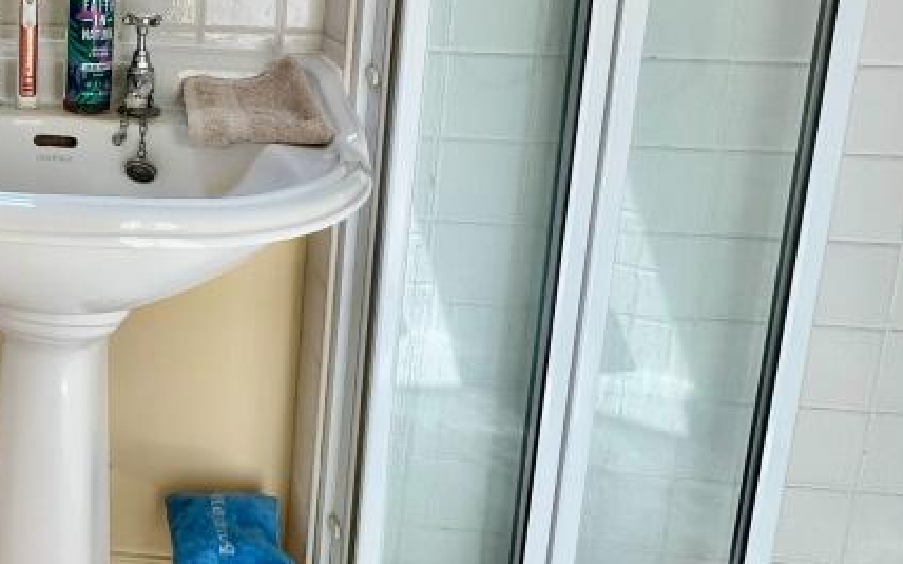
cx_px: -15
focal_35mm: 33
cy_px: 25
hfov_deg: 47.5
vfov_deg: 35.3
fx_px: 812
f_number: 1.8
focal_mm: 1.57
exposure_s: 1/195
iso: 32
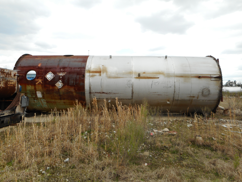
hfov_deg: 69.4
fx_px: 175
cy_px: 91
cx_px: 121
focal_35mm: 25
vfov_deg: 54.9
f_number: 3.7
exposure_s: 1/320
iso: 80
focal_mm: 4.5
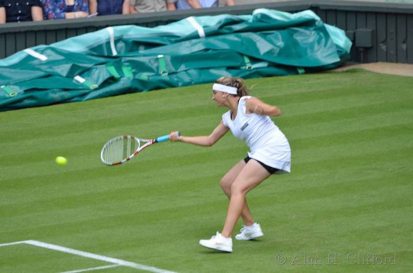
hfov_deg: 3.4
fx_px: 6866
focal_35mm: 600
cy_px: 136
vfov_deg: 2.3
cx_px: 206
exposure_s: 1/500
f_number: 5.6
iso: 360
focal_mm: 400
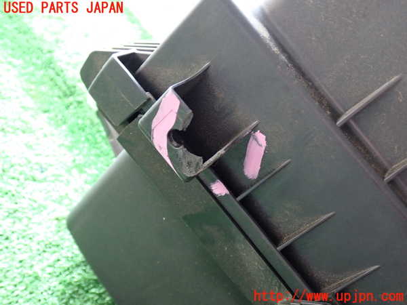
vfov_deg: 39.7
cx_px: 204
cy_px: 152
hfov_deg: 51.4
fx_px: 423
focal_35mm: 36
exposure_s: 1/40
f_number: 2.5
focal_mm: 6.37
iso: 400
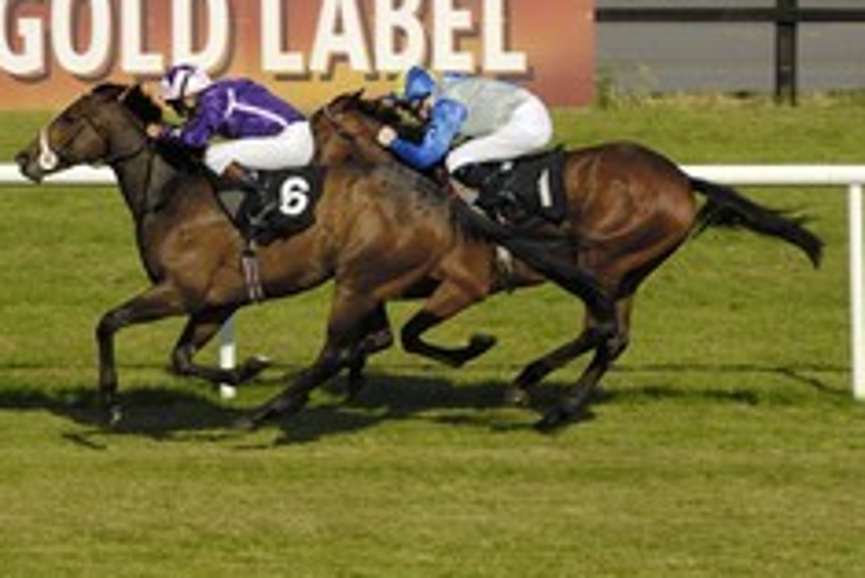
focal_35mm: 536
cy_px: 81
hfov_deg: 3.8
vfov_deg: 2.6
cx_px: 258
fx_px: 12886
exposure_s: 1/640
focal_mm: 200
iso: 100
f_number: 6
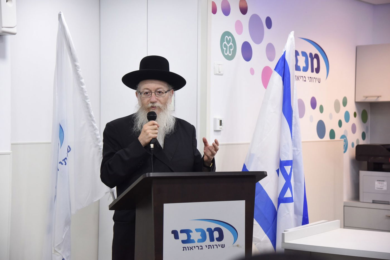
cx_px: 195
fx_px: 758
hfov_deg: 28.8
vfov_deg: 19.5
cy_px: 130
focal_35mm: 70
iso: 2000
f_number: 5
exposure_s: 1/100
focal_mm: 70
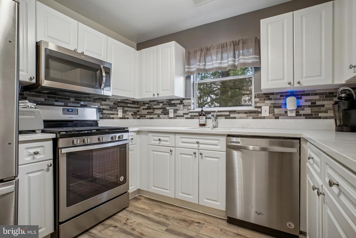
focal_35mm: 16
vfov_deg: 72.1
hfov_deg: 95.0
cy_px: 119
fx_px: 163
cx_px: 178
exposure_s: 1/5
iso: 500
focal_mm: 11
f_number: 8
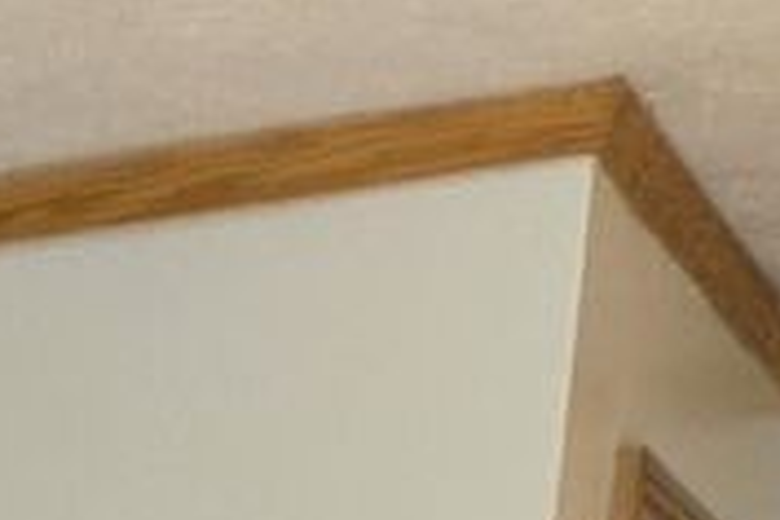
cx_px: -1174
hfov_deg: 9.7
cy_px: 2102
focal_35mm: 185
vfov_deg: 6.1
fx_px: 4008
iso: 500
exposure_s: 1/60.2
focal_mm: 5.4
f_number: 1.8
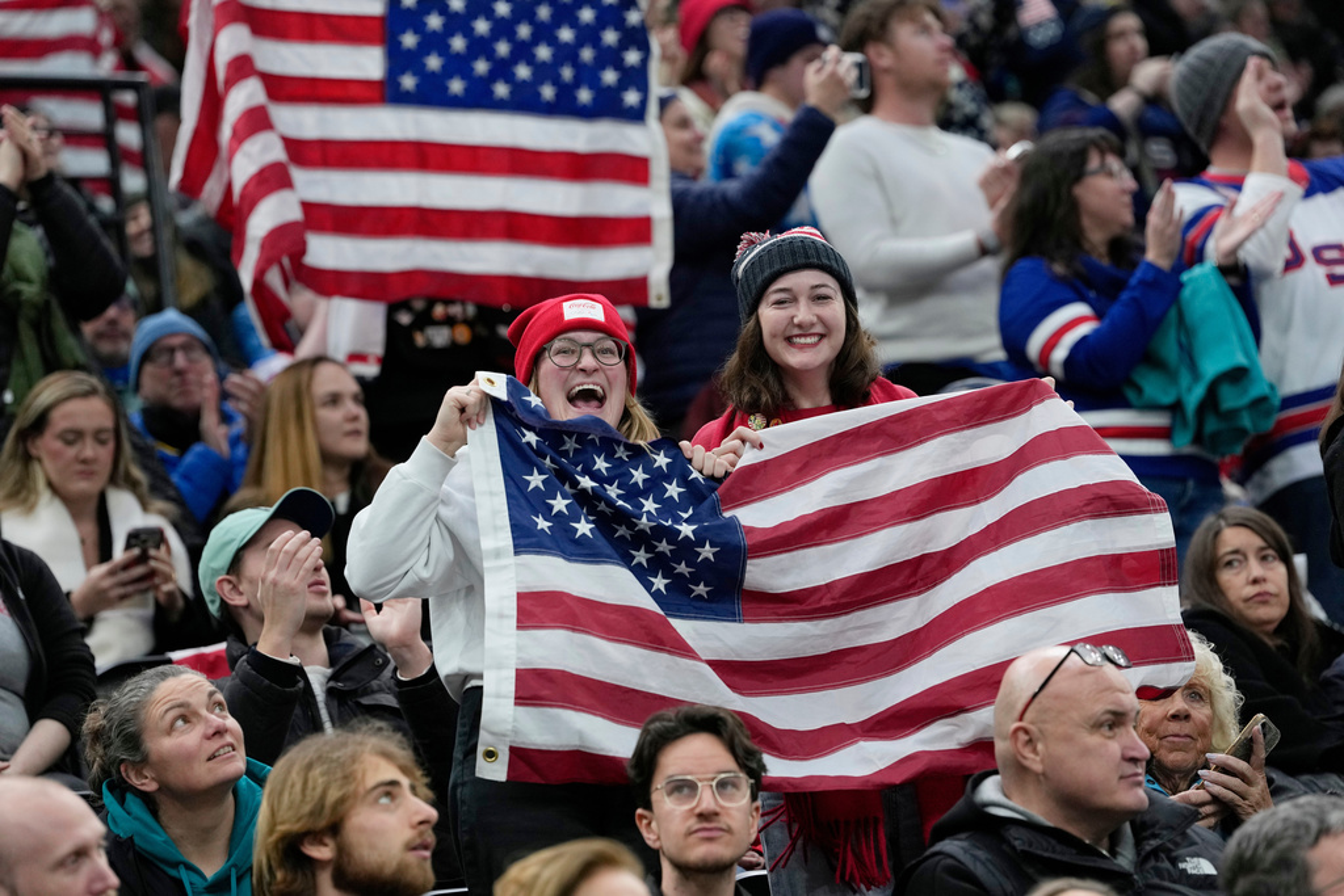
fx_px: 5600
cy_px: 448
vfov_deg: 9.2
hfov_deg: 13.7
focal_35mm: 150
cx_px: 672
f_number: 2.8
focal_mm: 150
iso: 1600
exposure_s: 1/1600
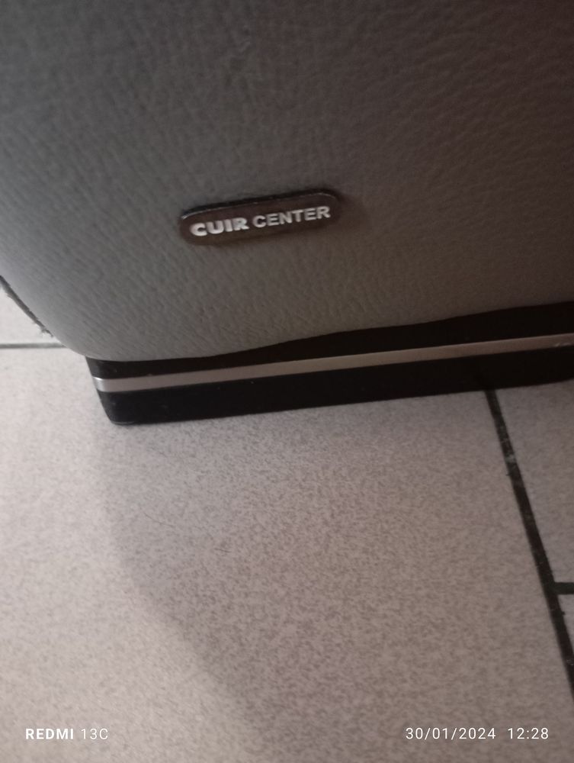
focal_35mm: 28
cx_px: 287
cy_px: 382
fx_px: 617
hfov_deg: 49.9
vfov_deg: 63.4
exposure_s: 1/16.7
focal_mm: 4.27
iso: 3287
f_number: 1.8
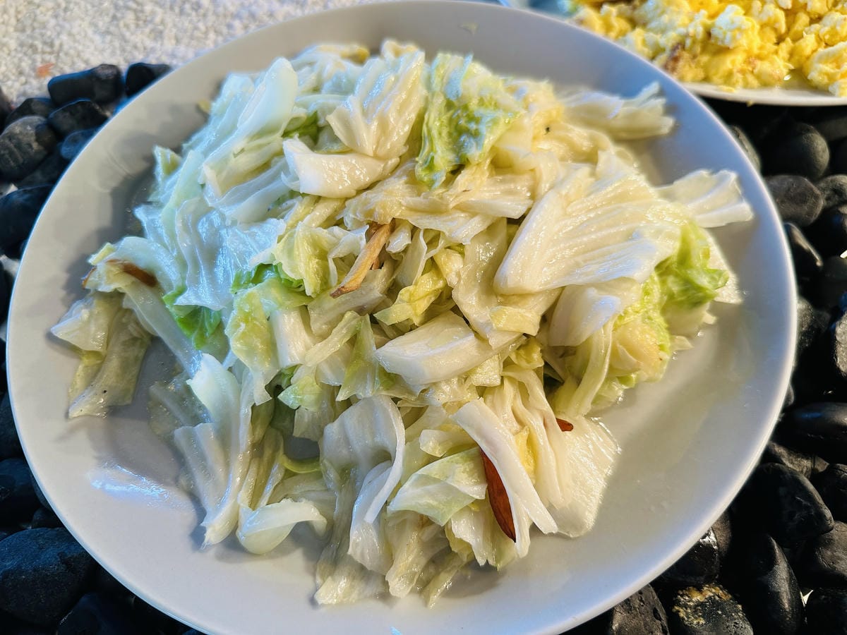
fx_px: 587
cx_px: 424
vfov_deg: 56.8
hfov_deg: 71.6
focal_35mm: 24
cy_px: 318
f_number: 1.78
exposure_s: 1/120
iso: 125
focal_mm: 6.86
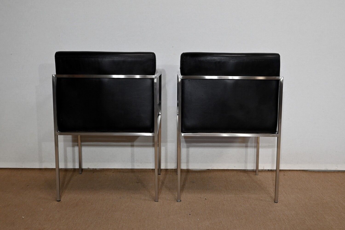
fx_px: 412
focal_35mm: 43
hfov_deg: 45.4
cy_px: 115
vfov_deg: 31.2
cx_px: 172
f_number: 5.6
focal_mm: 43
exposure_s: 1/125
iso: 1400
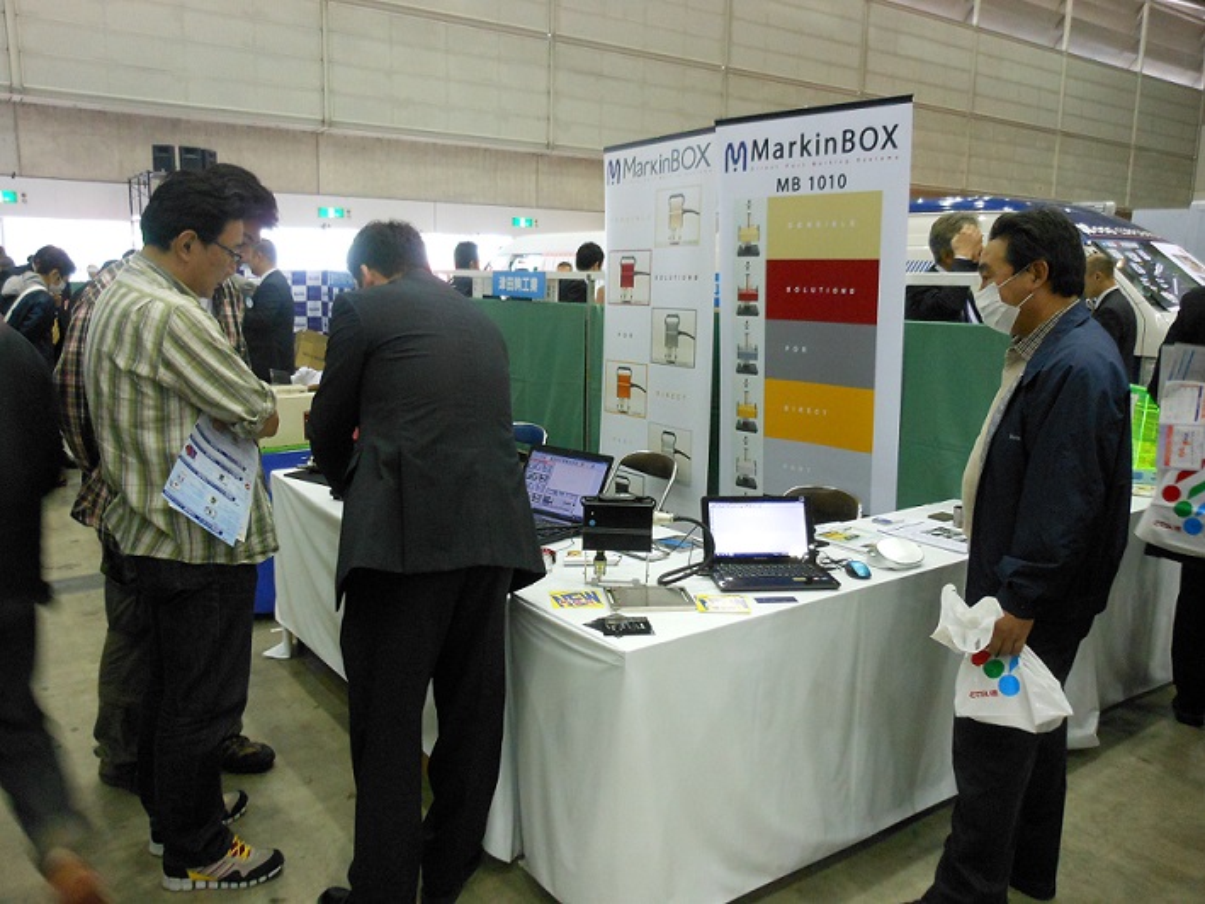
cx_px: 602
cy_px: 452
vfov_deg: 49.8
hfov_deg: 63.4
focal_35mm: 28
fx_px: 975
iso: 400
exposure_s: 1/20
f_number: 3.7
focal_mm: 5
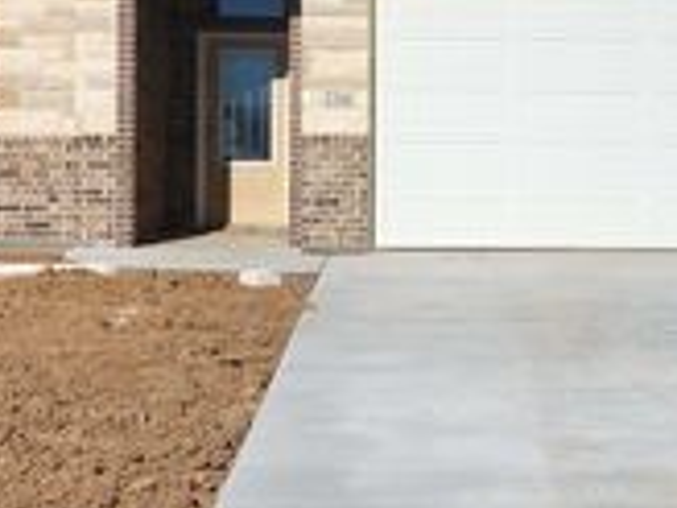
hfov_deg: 27.5
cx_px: 475
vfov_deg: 20.9
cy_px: 138
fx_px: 1369
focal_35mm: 70
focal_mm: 6.4
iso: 12
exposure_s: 1/3109
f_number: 1.8
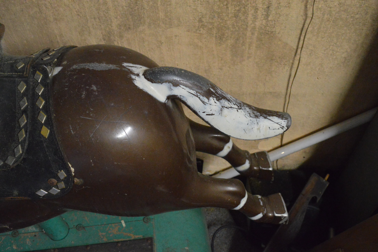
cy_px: 126
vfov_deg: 39.9
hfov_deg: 57.3
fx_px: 346
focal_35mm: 33
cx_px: 189
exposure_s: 1/40
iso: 6400
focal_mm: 22
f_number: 5.6
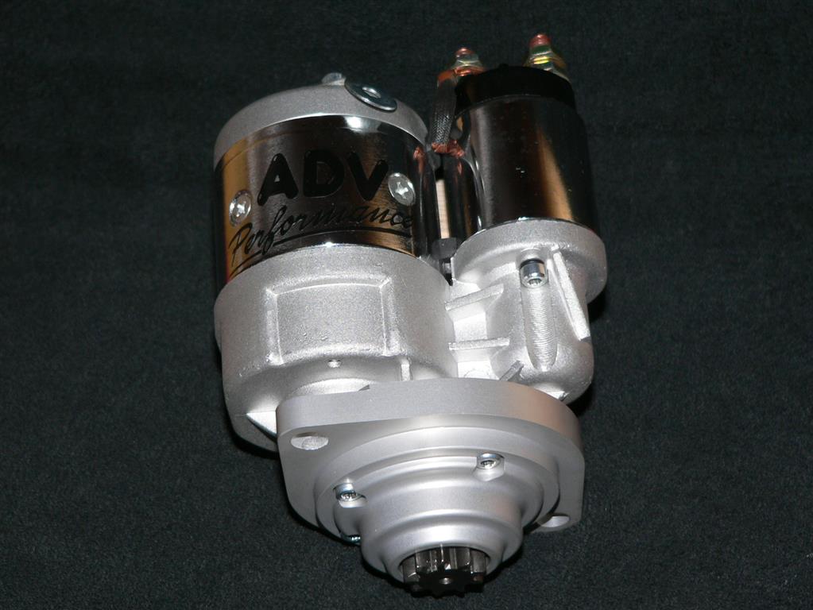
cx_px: 406
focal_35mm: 96
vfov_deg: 15.4
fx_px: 2255
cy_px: 305
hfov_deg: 20.4
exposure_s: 1/50
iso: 100
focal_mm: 16.1
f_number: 2.8
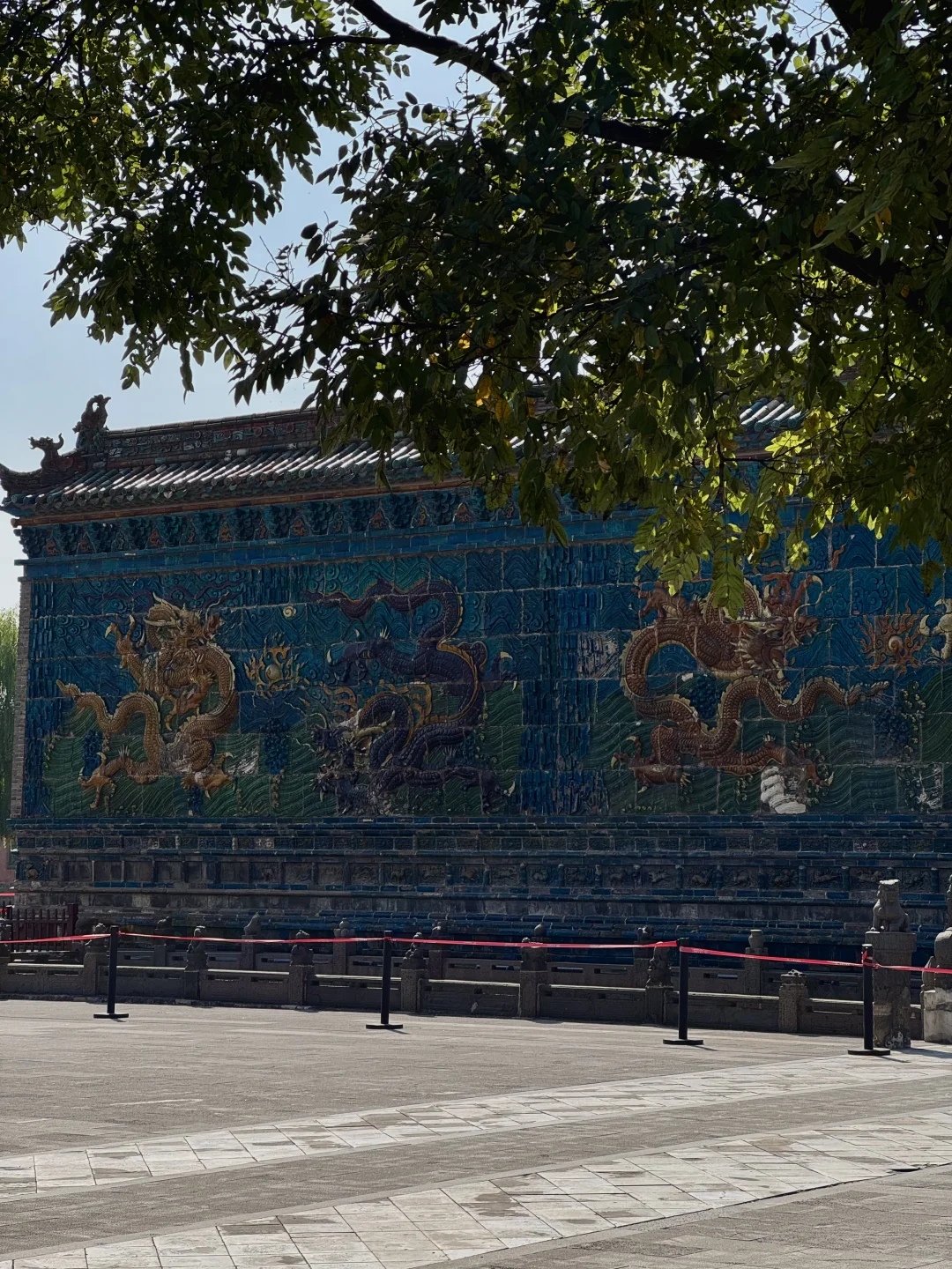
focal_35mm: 77
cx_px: 476
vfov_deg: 25.3
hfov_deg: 19.1
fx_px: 2824
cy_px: 634
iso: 25
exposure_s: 1/396
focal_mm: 9
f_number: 2.8
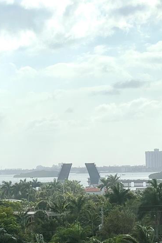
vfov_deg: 11.8
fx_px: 1162
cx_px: 82
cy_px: 242
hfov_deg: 8.0
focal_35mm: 172
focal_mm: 9
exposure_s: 1/927
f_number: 2.8
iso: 32
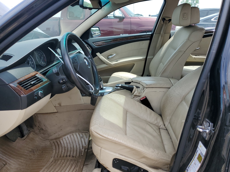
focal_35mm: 26
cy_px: 86
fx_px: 173
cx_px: 115
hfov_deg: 67.3
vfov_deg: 53.1
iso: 50
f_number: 1.5
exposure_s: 1/1000
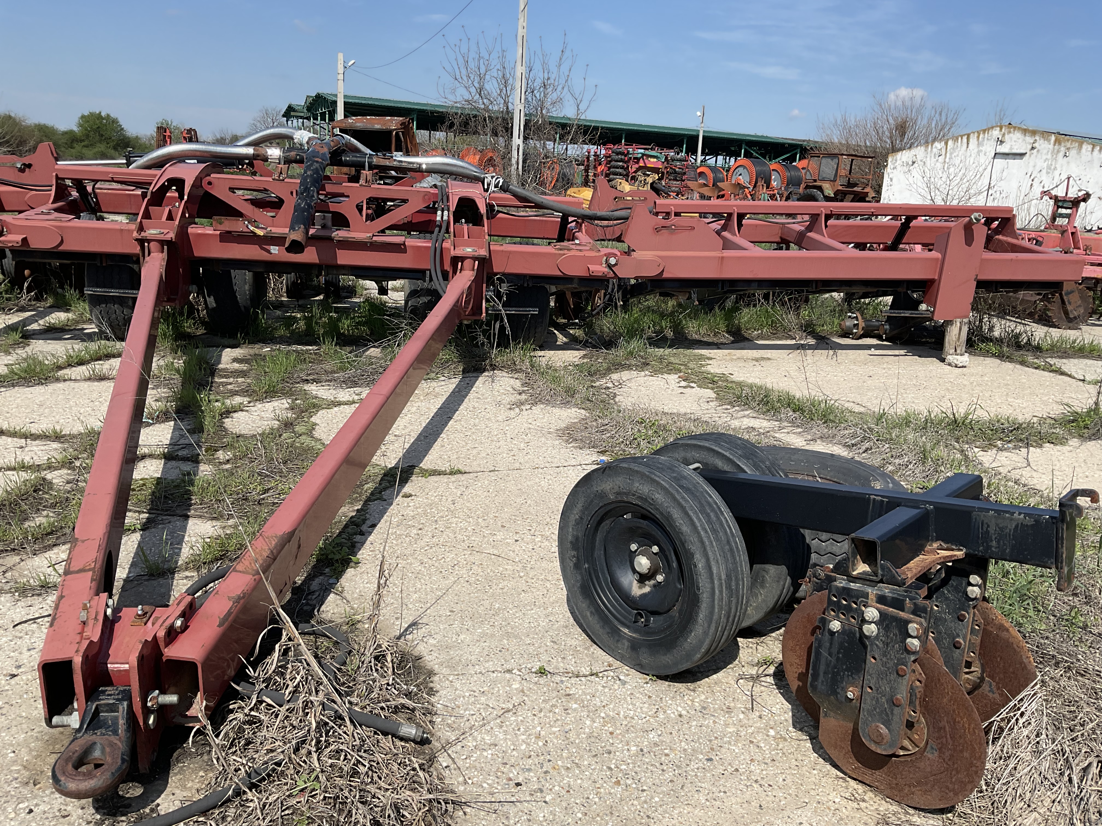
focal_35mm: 29
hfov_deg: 61.7
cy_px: 413
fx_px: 923
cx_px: 551
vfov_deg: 48.2
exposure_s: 1/2058
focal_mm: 3
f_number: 1.8
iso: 16
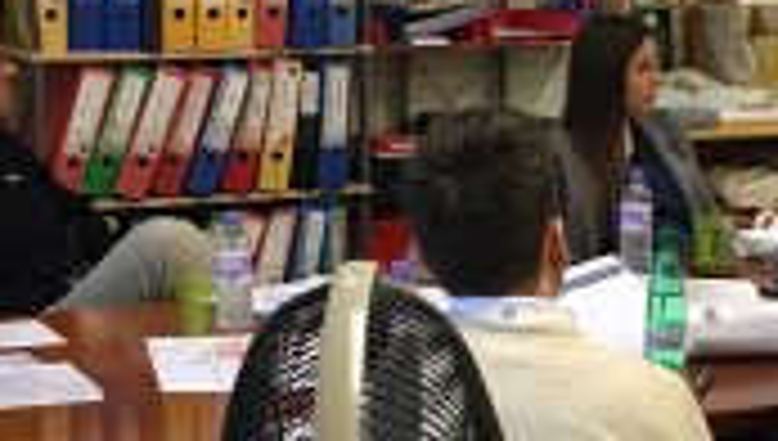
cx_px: 598
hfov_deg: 18.8
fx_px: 2335
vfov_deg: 10.8
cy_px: 191
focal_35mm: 113
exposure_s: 1/17
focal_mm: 4.15
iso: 64
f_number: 2.2
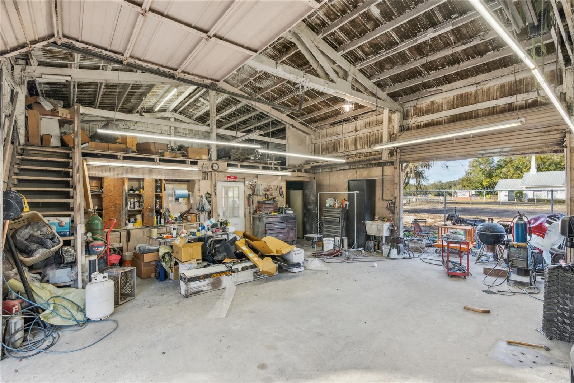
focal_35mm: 16
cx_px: 287
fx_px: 255
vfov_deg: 73.7
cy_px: 192
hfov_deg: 96.7
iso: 400
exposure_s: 1/60
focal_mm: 16
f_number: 8
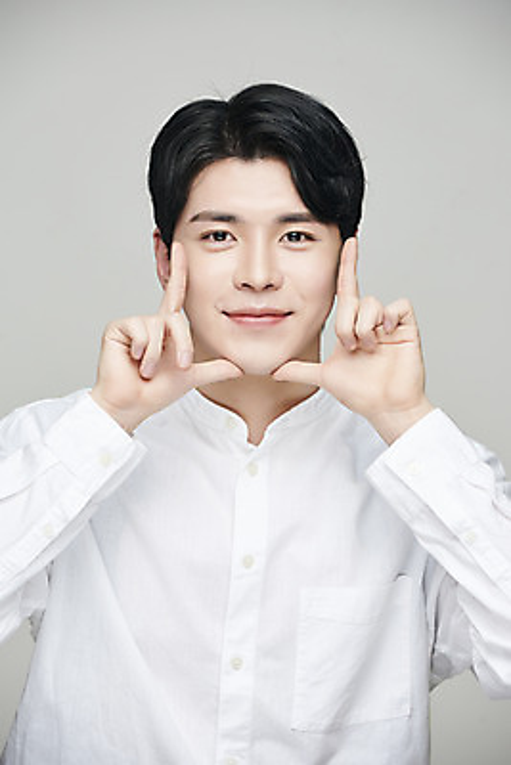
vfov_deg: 10.3
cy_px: 382
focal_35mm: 200
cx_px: 256
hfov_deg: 6.9
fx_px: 4254
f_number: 8
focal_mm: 200
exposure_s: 1/125
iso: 64
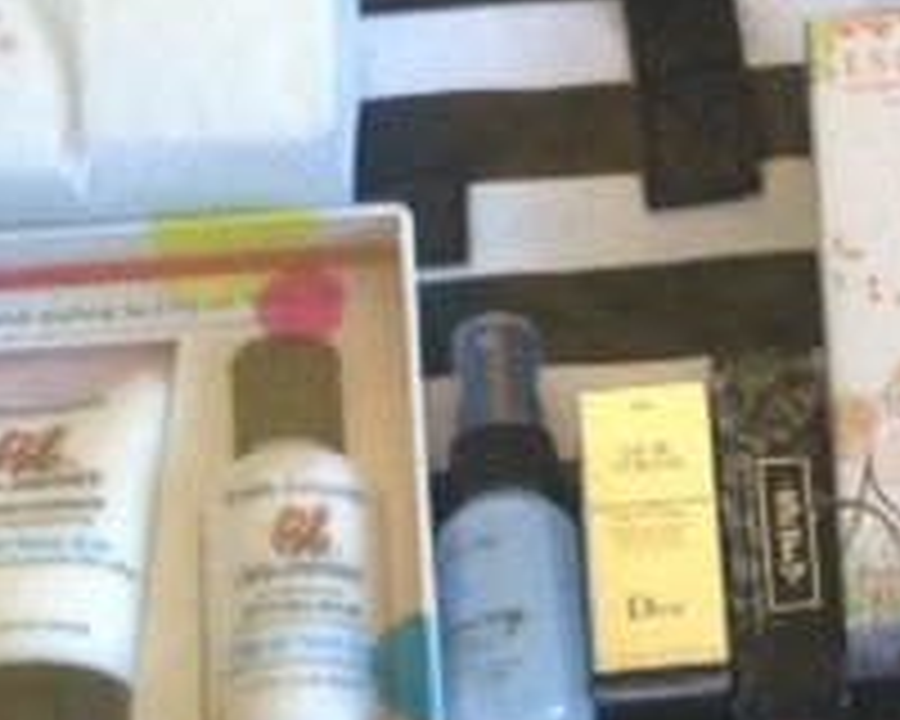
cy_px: 450
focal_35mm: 109
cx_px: 774
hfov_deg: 17.4
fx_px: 2903
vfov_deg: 14.1
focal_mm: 3.85
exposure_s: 1/15
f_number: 2.8
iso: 500
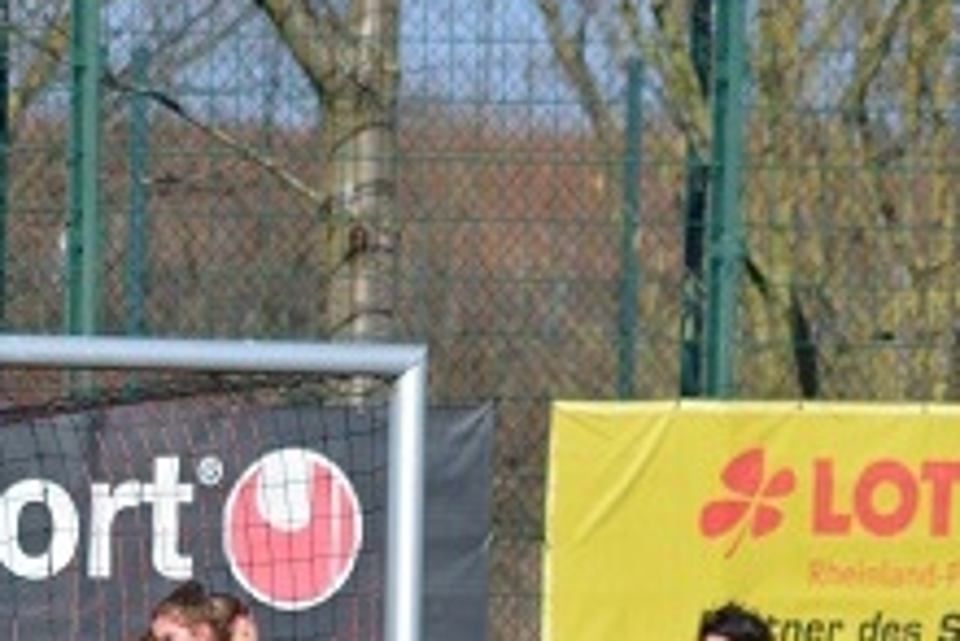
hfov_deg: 2.1
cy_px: 733
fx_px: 26683
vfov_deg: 1.4
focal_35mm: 1000
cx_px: 314
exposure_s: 1/2000
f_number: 7.1
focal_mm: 270
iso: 400
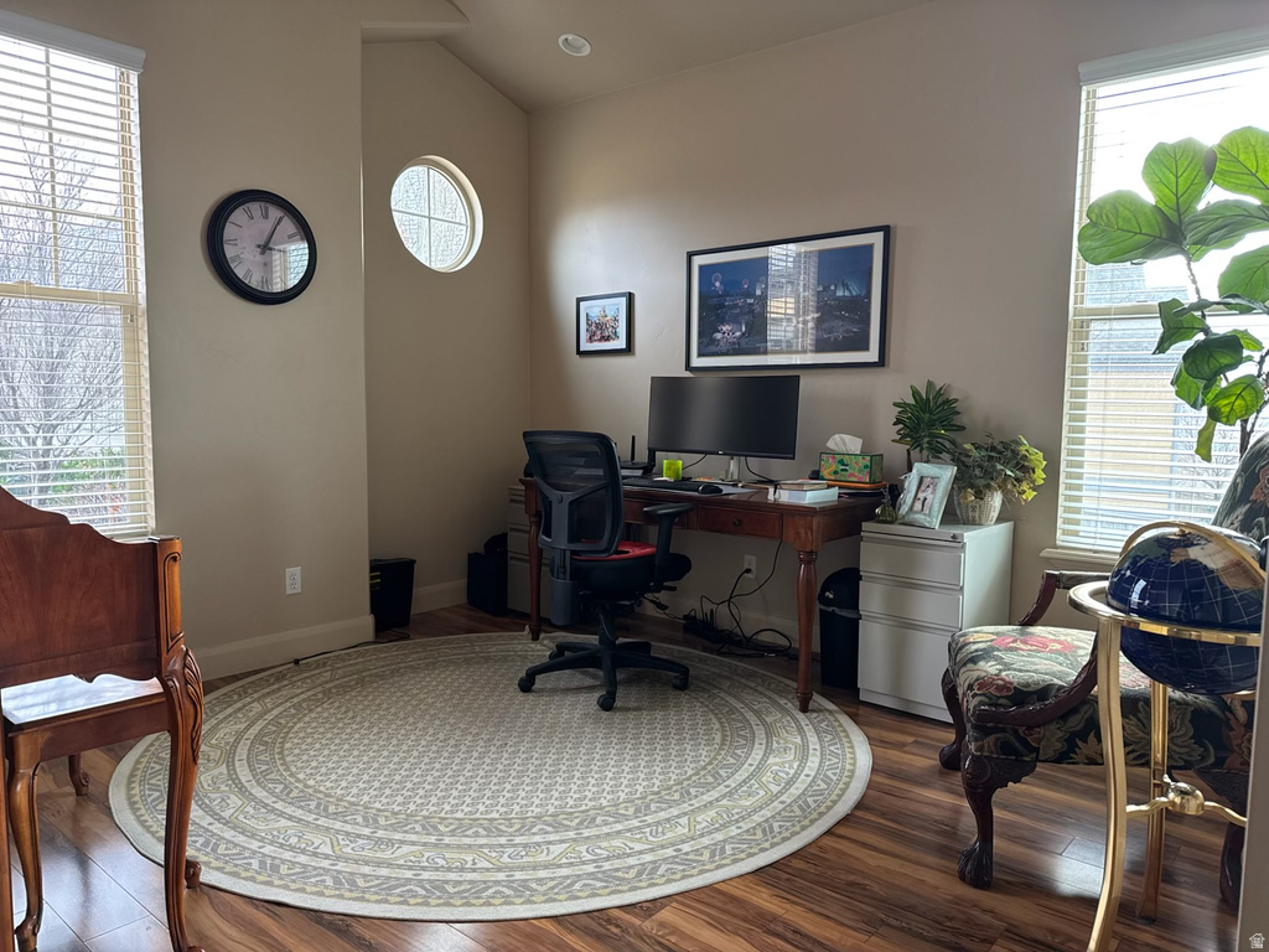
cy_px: 476
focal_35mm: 24
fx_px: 880
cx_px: 634
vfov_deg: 56.8
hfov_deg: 71.6
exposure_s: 1/72
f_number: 1.78
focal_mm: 6.76
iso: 200
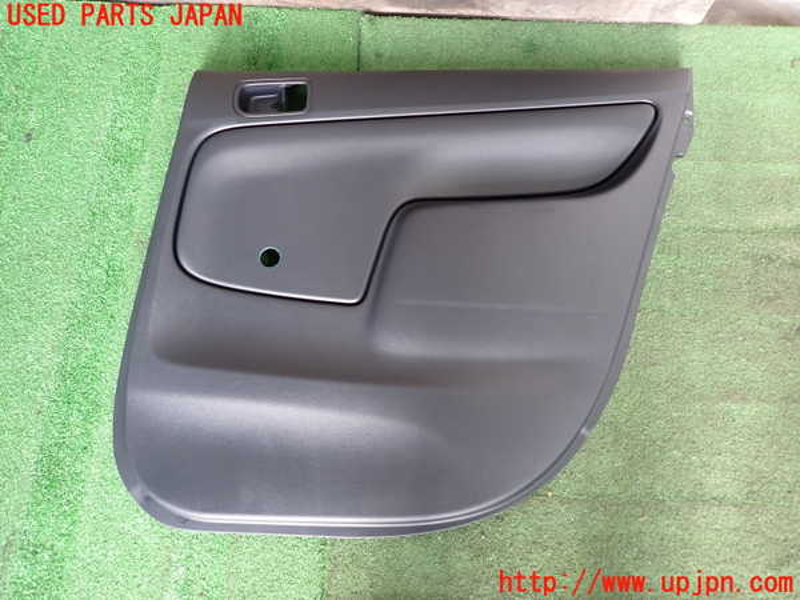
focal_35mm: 25
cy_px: 300
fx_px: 578
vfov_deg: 54.9
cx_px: 400
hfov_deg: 69.4
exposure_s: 1/40
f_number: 2
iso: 200
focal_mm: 4.5
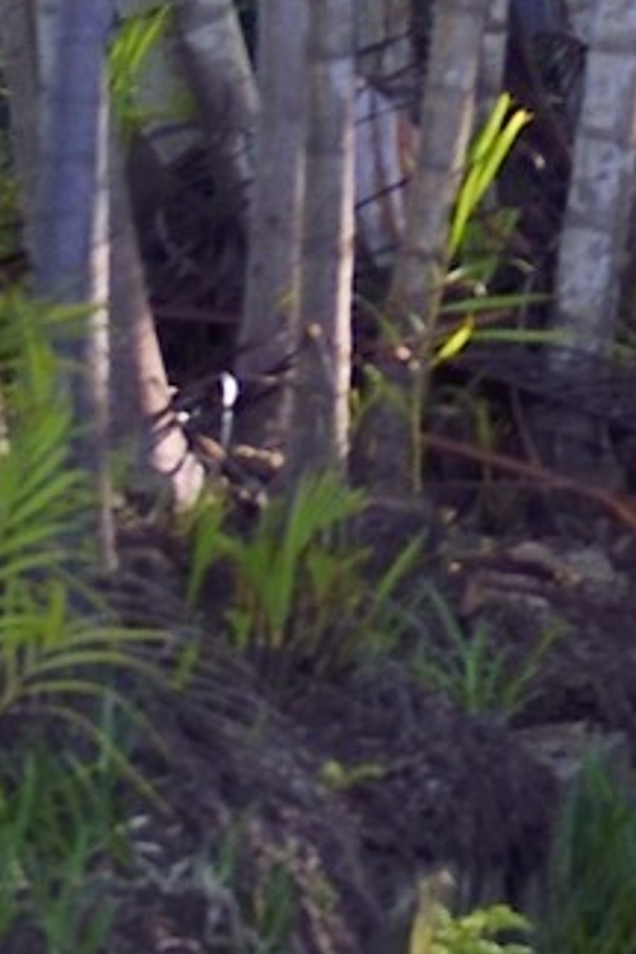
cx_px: 2049
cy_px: -2096
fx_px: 13752
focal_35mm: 519
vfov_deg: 3.8
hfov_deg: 2.6
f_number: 6.3
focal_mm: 70
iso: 800
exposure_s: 1/250
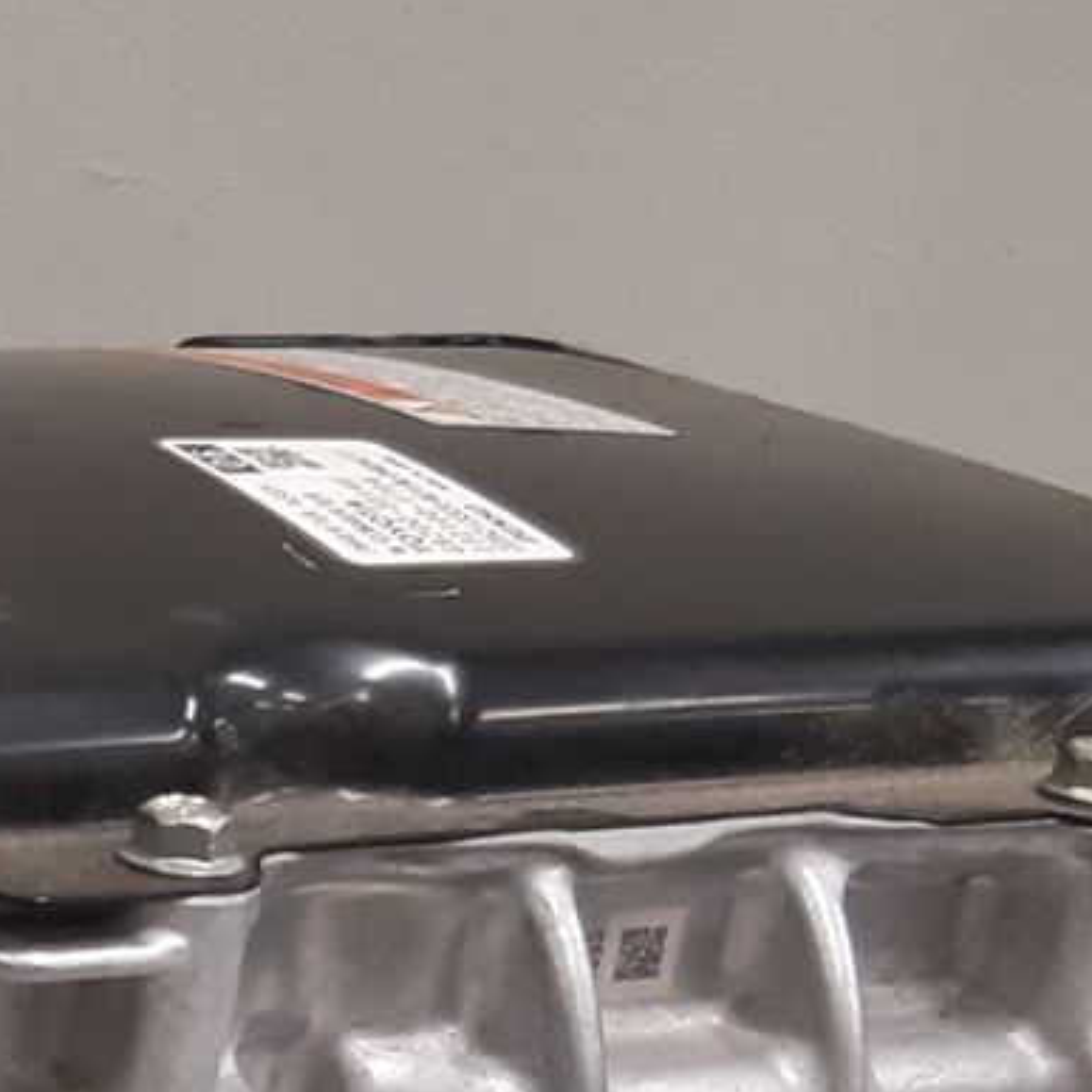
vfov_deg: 14.0
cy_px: 1236
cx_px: -758
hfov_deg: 13.1
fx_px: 4354
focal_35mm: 122
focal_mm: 3.93
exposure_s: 1/50
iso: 200
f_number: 1.7
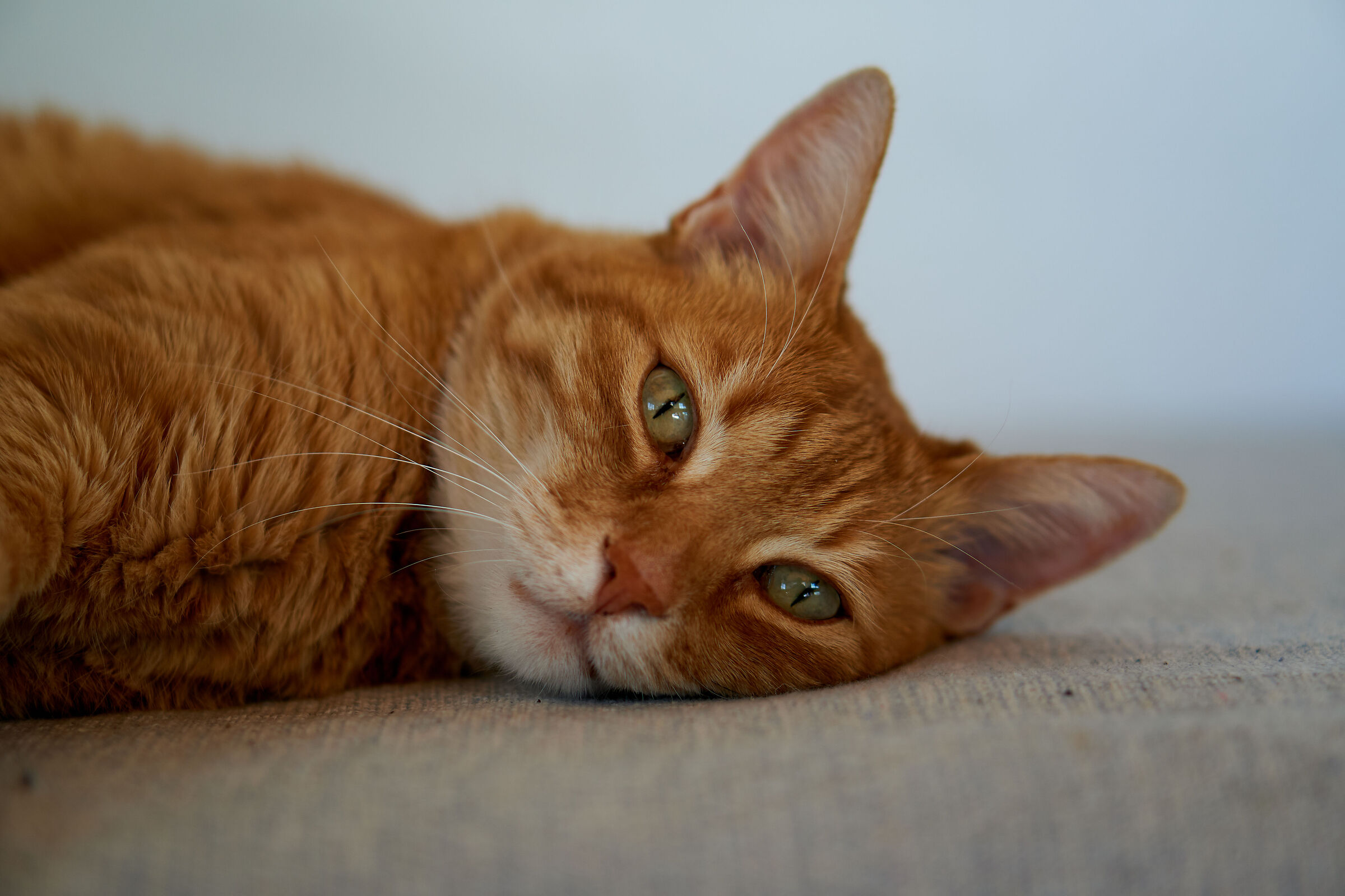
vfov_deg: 18.2
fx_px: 2802
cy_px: 448
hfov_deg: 27.0
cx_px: 672
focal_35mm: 75
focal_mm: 50
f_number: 1.8
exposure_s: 1/80
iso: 100
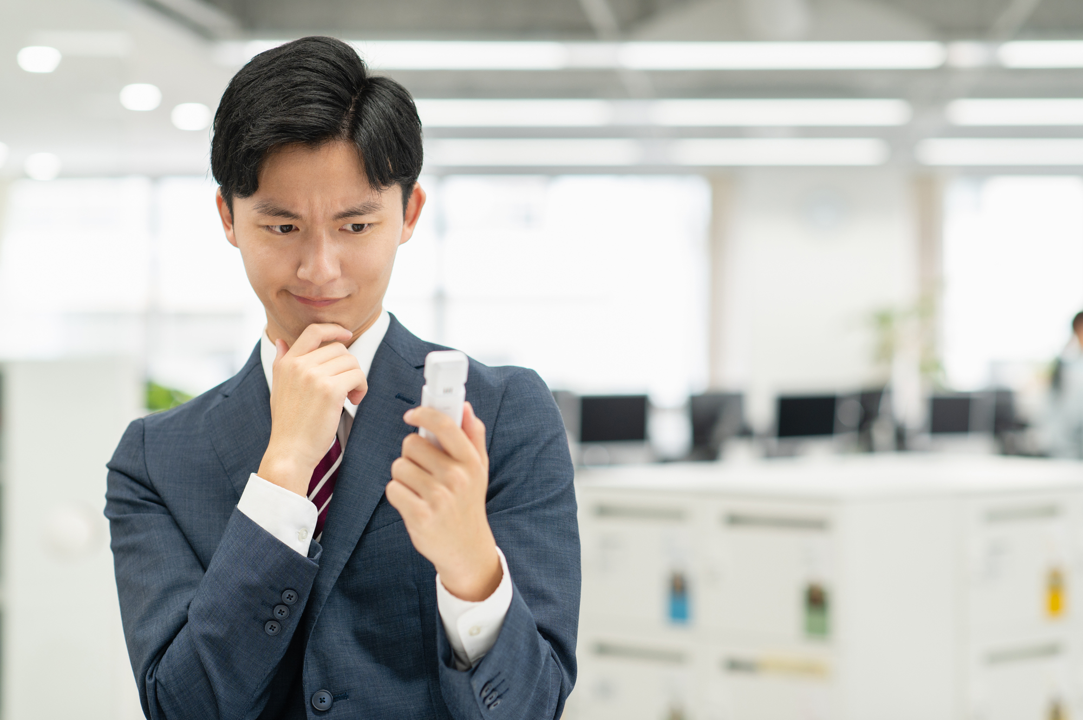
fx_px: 2555
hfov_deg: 23.9
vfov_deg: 16.0
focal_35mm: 85
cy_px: 360
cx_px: 542
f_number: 2.8
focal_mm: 85
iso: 320
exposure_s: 1/160
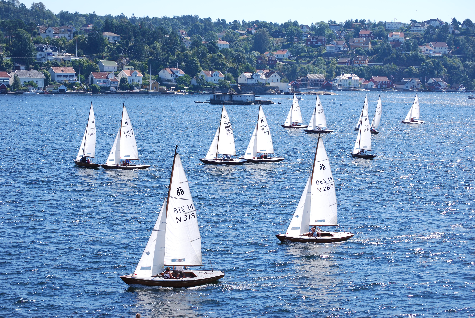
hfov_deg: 20.9
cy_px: 159
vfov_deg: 14.1
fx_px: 1288
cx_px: 238
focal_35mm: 98
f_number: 10
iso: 140
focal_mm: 65
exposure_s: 1/250
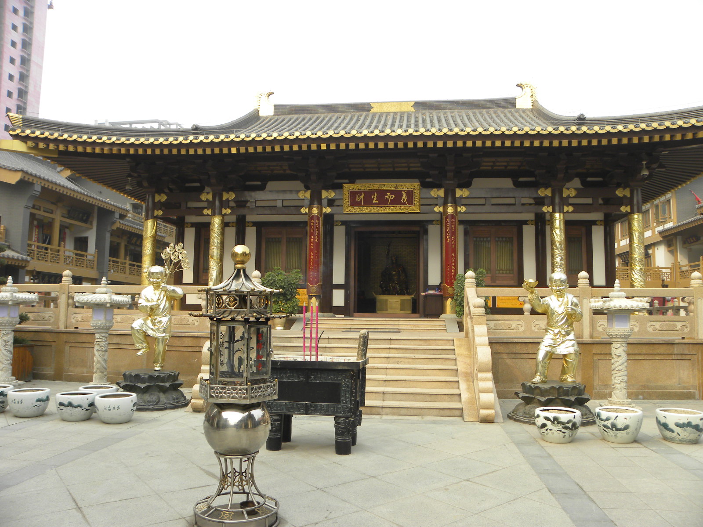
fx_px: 528
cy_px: 264
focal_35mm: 26
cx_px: 352
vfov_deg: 53.1
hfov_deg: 67.3
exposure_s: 1/157
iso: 64
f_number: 4.5
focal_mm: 4.6
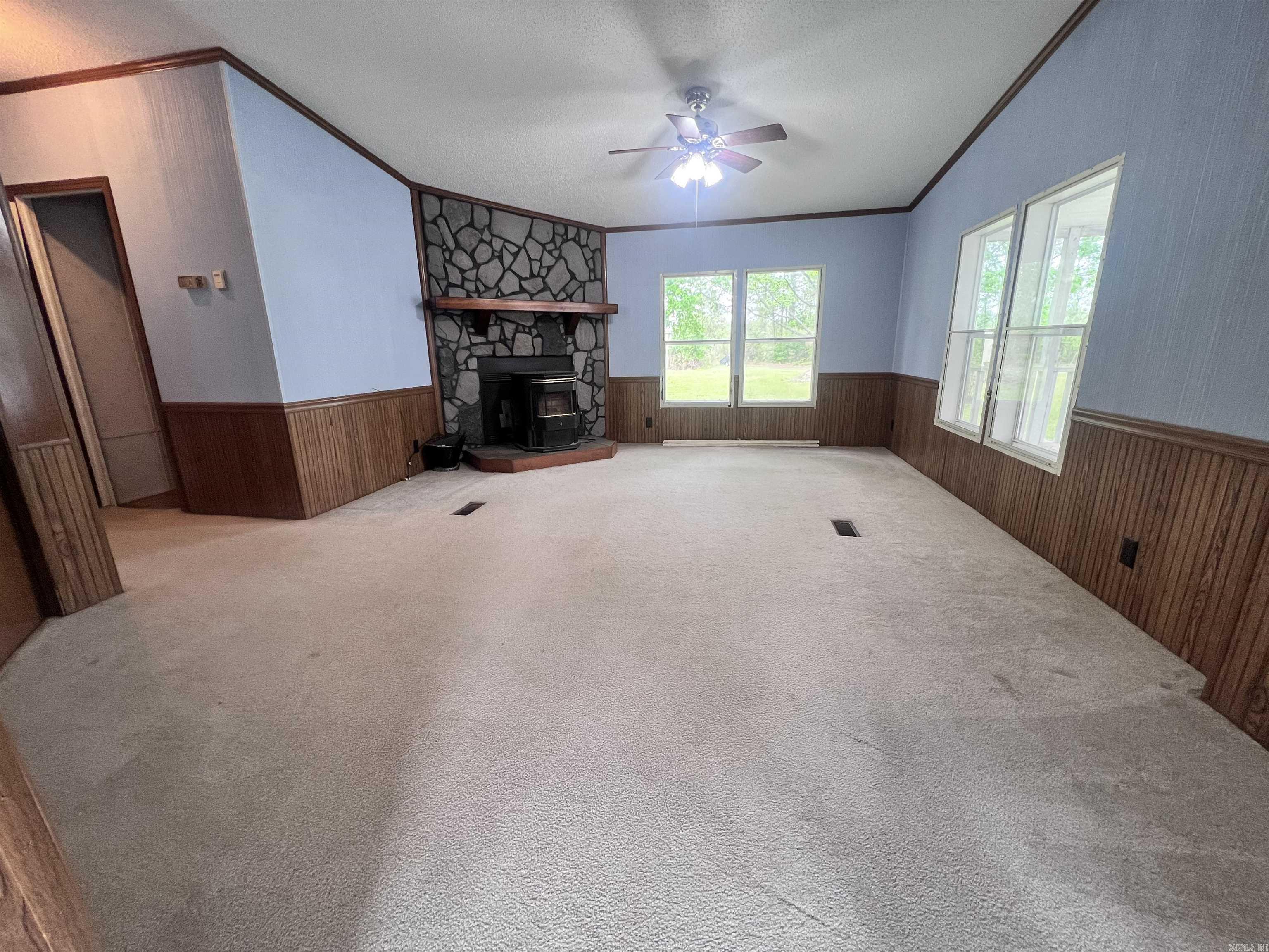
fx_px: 477
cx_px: 634
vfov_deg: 89.9
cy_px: 476
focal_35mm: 13
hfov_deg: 106.2
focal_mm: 1.57
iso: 160
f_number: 1.8
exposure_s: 1/60
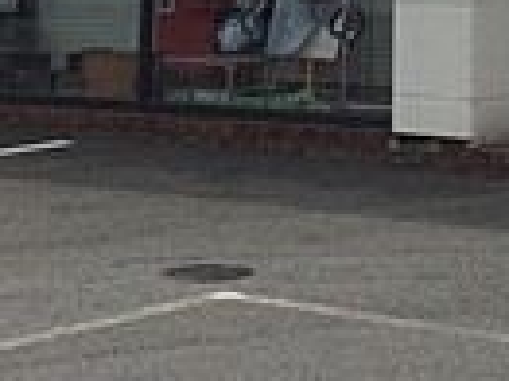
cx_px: 486
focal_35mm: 142
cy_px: -490
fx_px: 2086
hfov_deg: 13.7
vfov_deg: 9.4
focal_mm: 4.15
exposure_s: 1/3165
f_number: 2.2
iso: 32
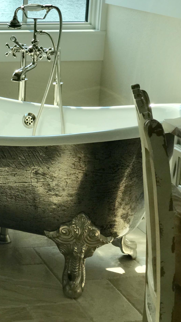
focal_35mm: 99
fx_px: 844
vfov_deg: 21.6
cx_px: -54
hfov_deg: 11.9
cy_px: 181
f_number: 2.8
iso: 20
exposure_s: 1/357
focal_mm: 6.6
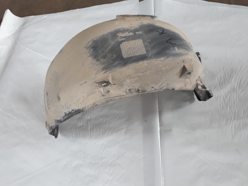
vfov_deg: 51.4
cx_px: 124
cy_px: 93
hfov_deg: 65.3
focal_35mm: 27
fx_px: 193
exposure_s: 1/33
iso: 50
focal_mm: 3.6
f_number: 1.9
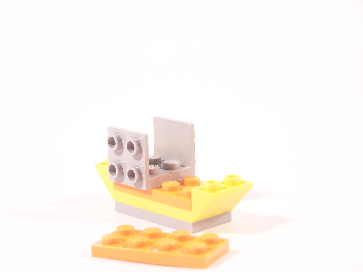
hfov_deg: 18.7
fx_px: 1101
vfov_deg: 14.1
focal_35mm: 105
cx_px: 182
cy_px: 136
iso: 100
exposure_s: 1/10
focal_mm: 17.5
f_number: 3.2
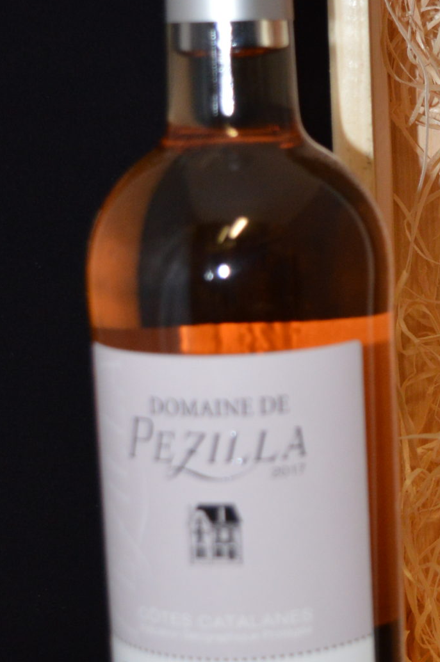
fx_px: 1911
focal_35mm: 104
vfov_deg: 19.6
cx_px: 480
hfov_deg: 12.9
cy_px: 273
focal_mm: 28
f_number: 4.2
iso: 900
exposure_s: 1/60
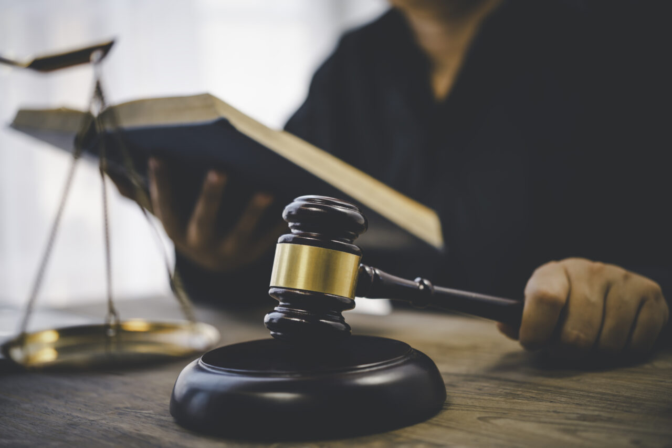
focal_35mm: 60
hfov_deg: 33.4
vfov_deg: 22.6
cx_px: 336
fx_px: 1119
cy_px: 224
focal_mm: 60
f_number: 3
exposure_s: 1/100
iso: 100
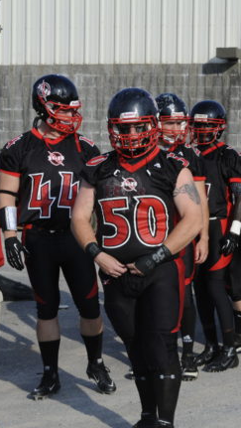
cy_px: 215
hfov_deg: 10.8
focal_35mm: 111
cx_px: 255
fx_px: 1259
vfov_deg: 19.3
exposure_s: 1/250
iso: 400
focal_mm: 70
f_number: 16
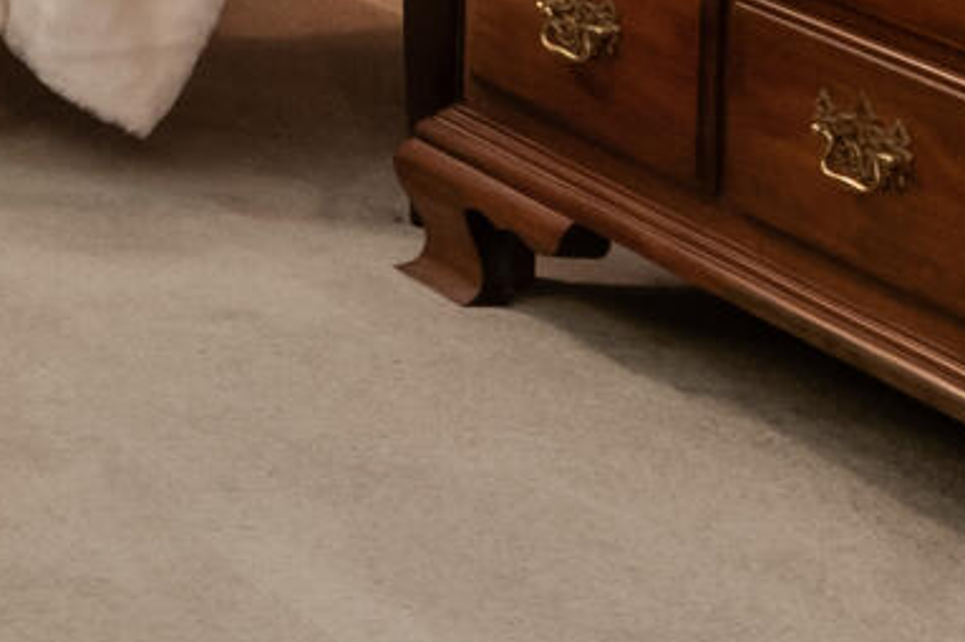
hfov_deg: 9.9
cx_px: -2036
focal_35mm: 149
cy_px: -1133
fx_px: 3992
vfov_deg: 8.1
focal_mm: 19
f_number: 8
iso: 1250
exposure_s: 1/8
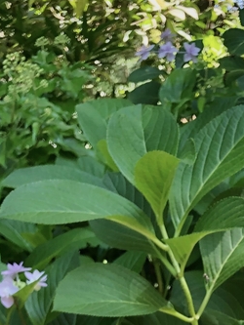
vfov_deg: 19.9
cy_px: 479
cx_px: 171
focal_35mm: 86
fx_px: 808
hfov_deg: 17.1
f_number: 1.8
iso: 32
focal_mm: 3.99
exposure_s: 1/120
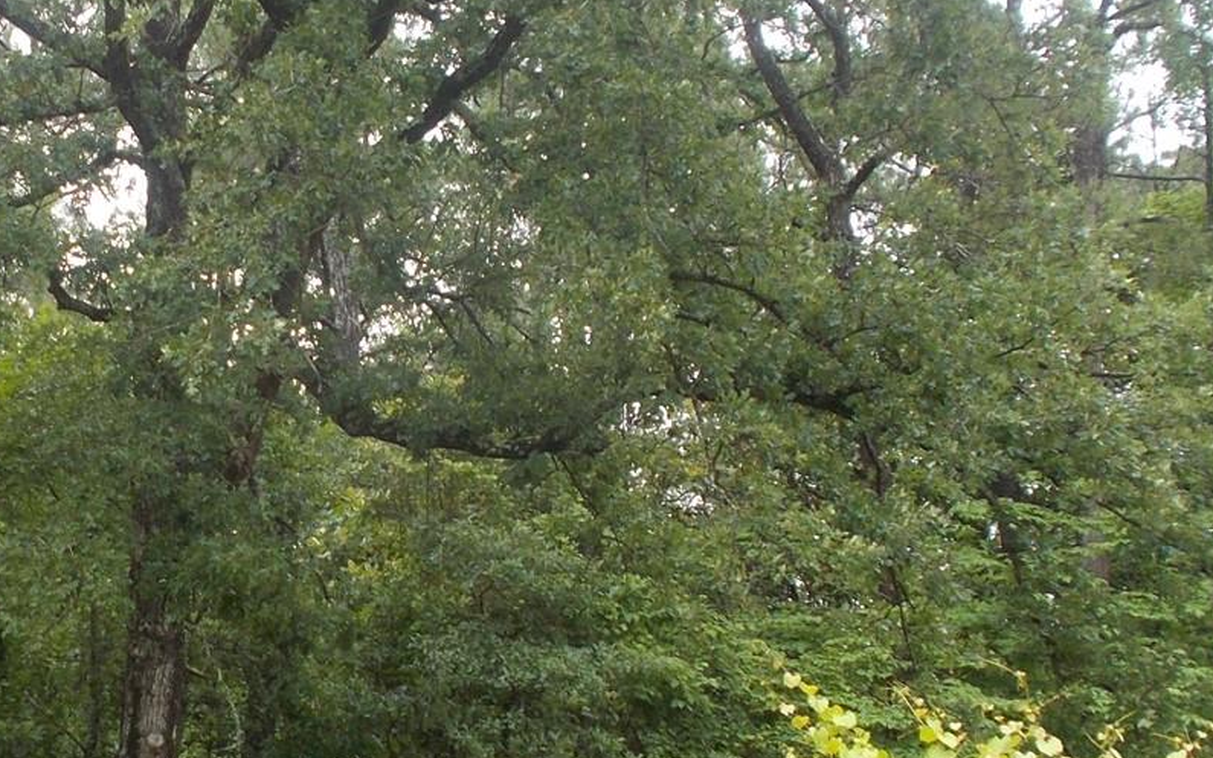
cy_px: 400
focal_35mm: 71
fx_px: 2347
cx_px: 201
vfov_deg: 18.4
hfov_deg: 28.2
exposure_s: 1/80
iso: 80
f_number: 3.2
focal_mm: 4.6
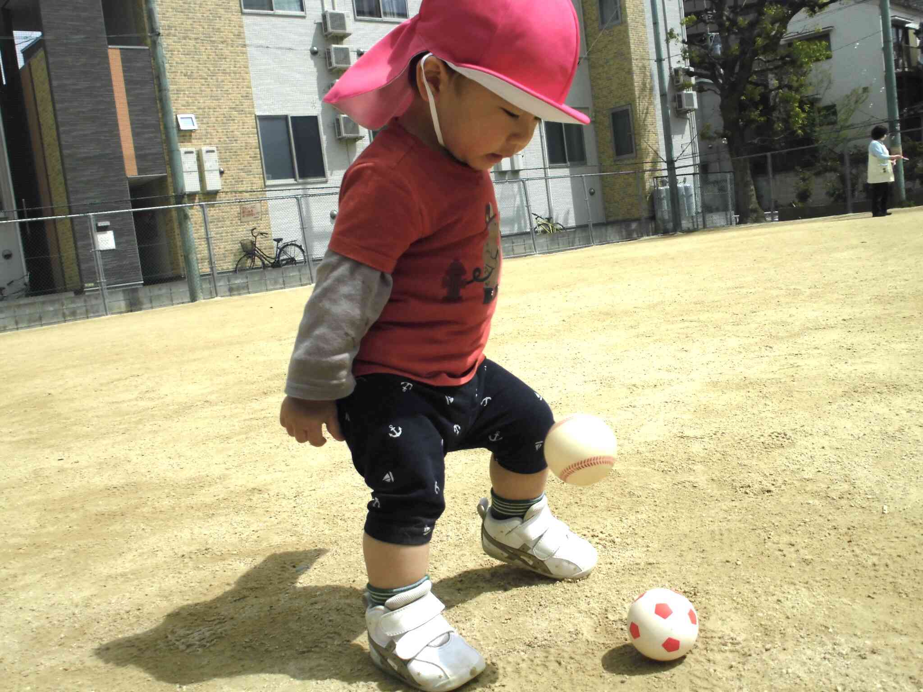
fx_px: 907
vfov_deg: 41.8
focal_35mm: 34
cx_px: 462
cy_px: 346
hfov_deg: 54.0
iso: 100
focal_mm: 6.1
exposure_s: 1/1000
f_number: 4
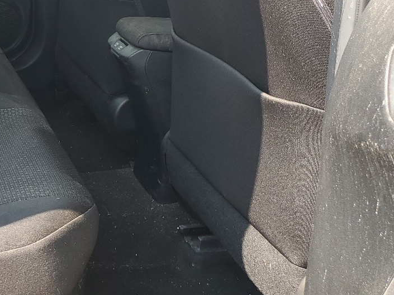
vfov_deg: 23.7
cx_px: -35
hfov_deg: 29.6
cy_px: -3
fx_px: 672
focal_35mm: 59
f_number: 1.5
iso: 50
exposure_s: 1/263
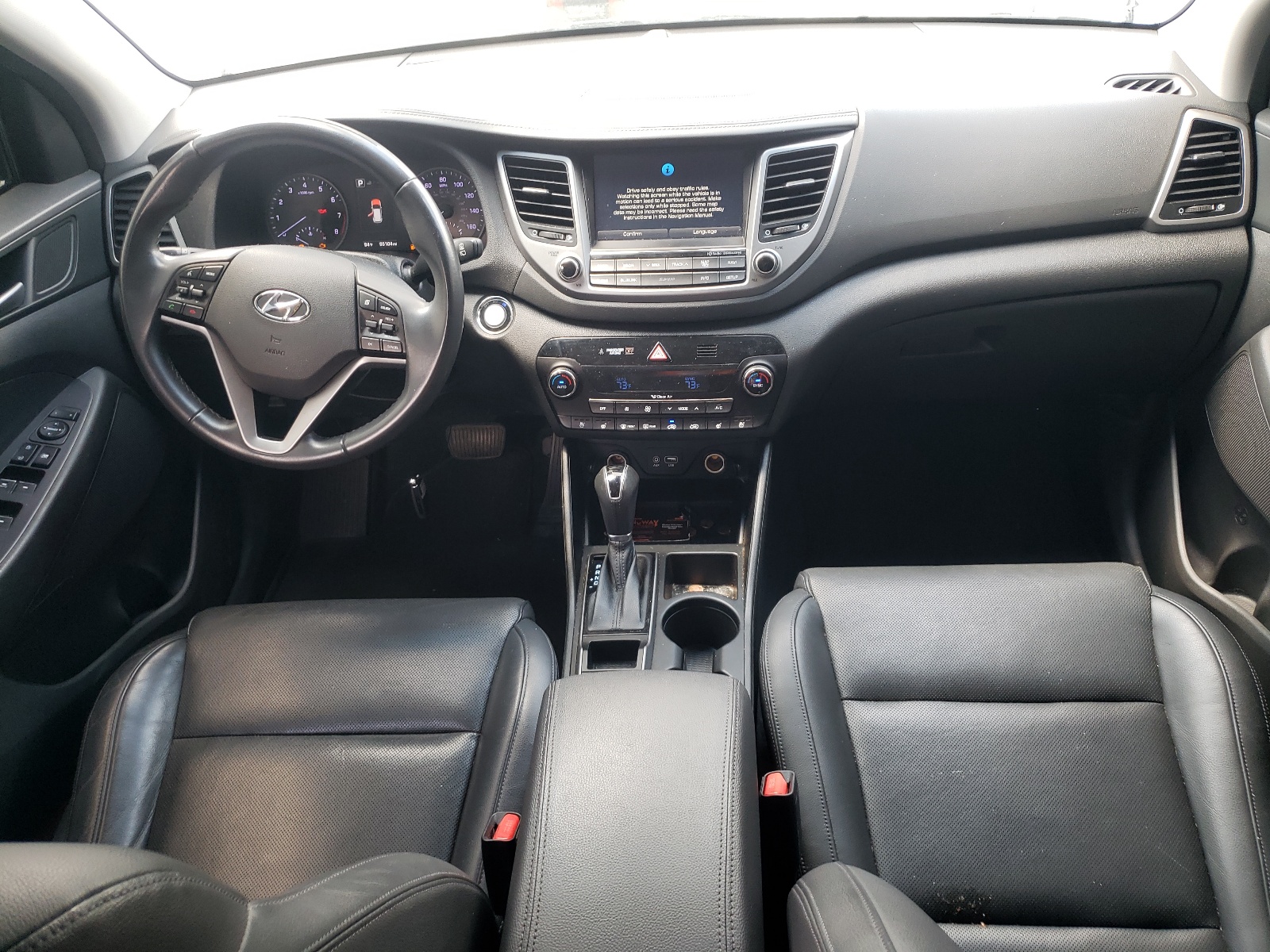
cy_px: 476
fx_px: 954
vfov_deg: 53.1
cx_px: 635
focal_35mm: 26
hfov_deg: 67.3
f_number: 1.5
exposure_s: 1/60.2
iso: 54
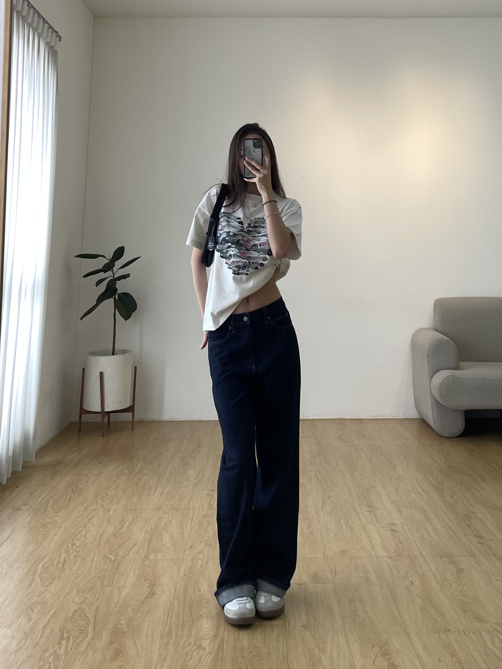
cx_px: 251
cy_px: 334
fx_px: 503
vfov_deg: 67.3
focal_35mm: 26
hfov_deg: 53.1
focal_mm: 4.2
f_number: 1.6
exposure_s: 1/121
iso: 80
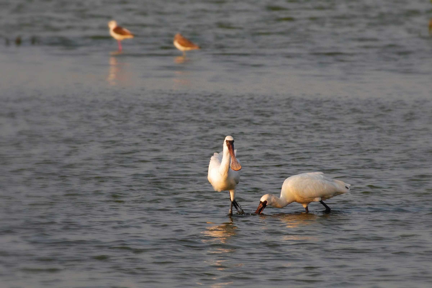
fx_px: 10079
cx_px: 216
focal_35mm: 840
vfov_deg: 1.6
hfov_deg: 2.5
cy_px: 144
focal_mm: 560
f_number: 10
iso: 3200
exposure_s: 1/800
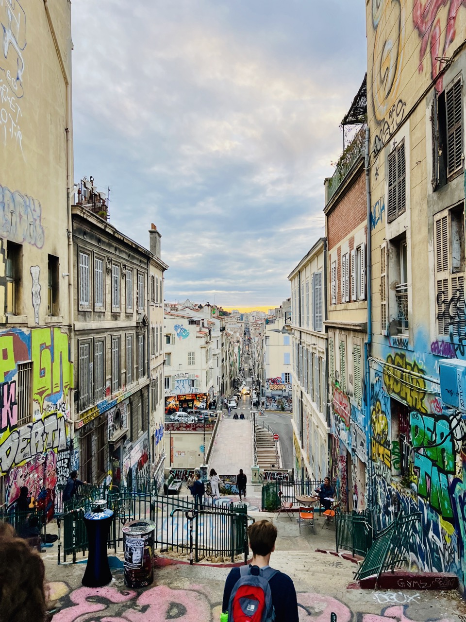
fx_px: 467
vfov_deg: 67.3
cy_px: 311
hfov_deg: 53.1
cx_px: 233
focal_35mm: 26
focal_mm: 5.7
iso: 50
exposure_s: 1/121
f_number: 1.5
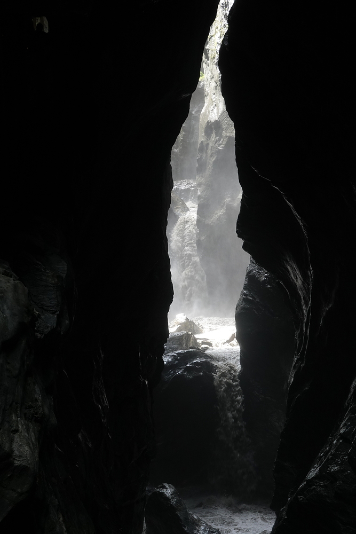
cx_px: 178
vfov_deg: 28.8
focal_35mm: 70
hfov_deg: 19.5
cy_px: 267
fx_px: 1038
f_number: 4.5
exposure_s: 1/80
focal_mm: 25.85
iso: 250
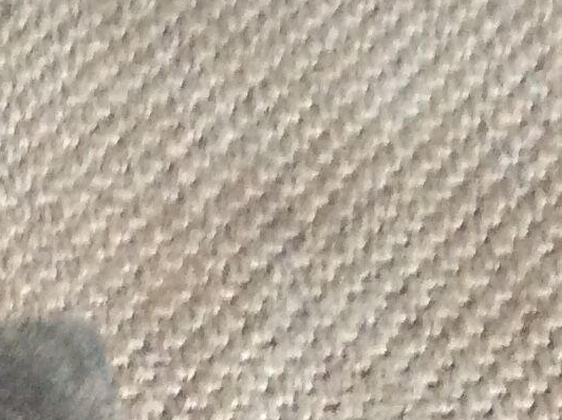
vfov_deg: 9.4
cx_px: -749
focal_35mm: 156
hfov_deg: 10.9
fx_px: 2528
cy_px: 460
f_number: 2.4
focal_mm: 3.3
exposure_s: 1/25
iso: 160
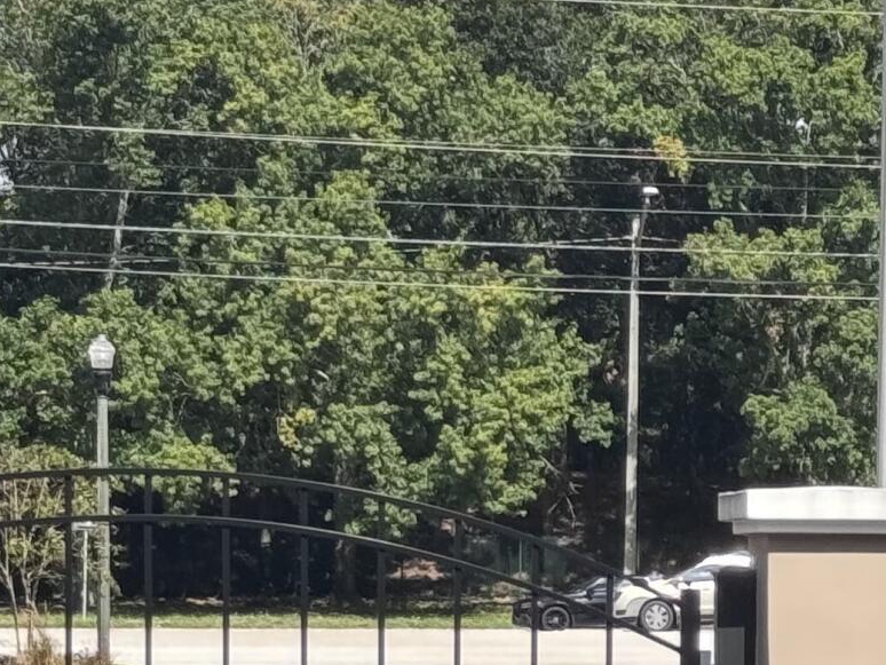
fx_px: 4762
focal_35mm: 186
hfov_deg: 10.4
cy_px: 803
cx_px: 1139
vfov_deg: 7.9
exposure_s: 1/1172
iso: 64
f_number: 1.78
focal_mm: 6.76
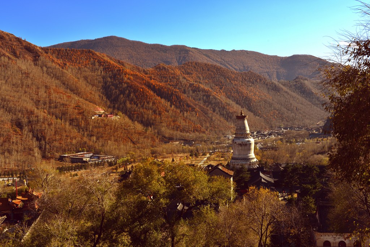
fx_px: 432
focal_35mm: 42
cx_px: 185
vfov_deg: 31.9
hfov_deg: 46.4
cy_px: 124
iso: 100
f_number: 10
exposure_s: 1/160
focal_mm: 42
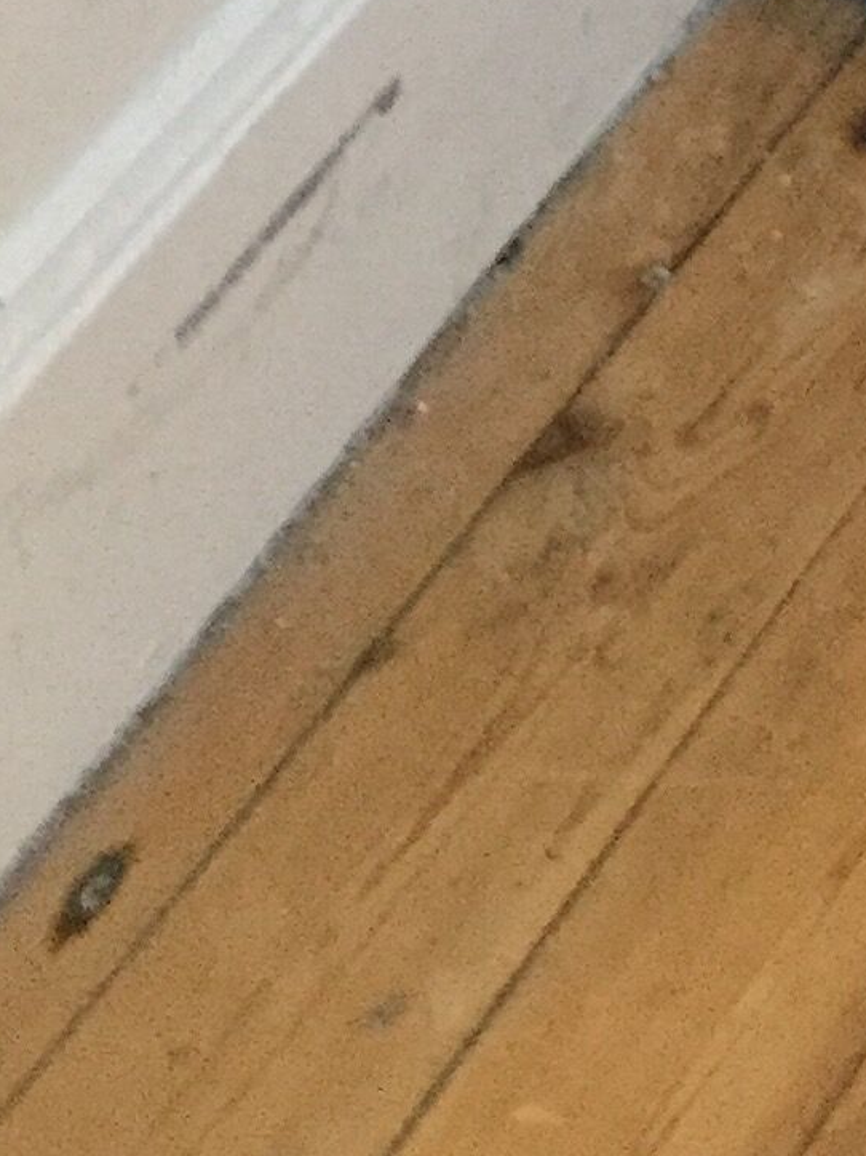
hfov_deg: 10.0
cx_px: 1593
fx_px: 4671
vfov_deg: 12.2
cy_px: -1274
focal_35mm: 140
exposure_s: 1/17
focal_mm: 3.3
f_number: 2.4
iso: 400
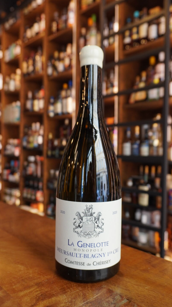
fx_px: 256
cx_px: 89
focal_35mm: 32
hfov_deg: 37.1
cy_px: 156
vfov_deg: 61.7
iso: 640
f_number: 4.5
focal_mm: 19
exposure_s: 1/60
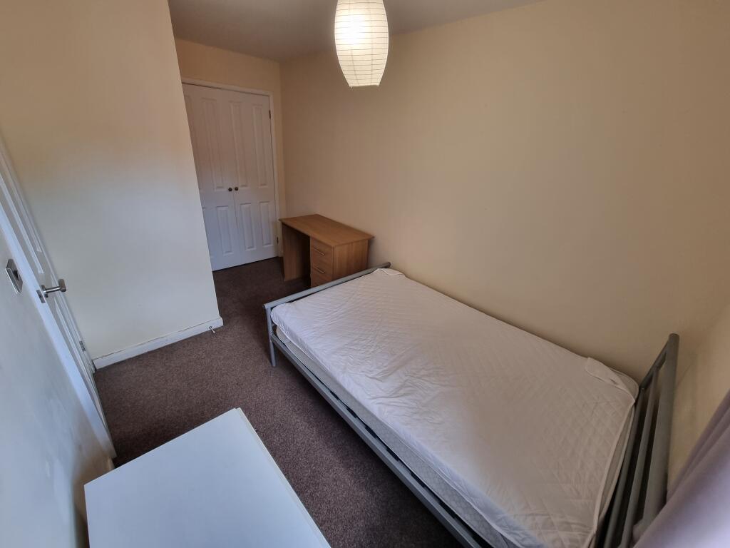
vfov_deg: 89.9
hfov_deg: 106.2
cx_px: 365
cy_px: 274
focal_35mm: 13
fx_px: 274
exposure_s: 1/50
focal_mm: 2.2
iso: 160
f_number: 2.2
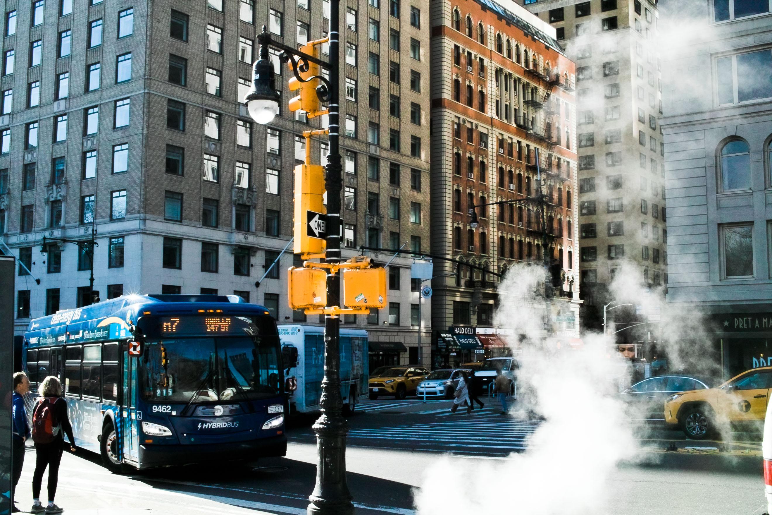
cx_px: 386
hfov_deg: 47.4
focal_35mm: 41
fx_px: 879
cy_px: 258
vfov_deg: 32.6
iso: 800
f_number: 8
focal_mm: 24.2
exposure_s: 1/400
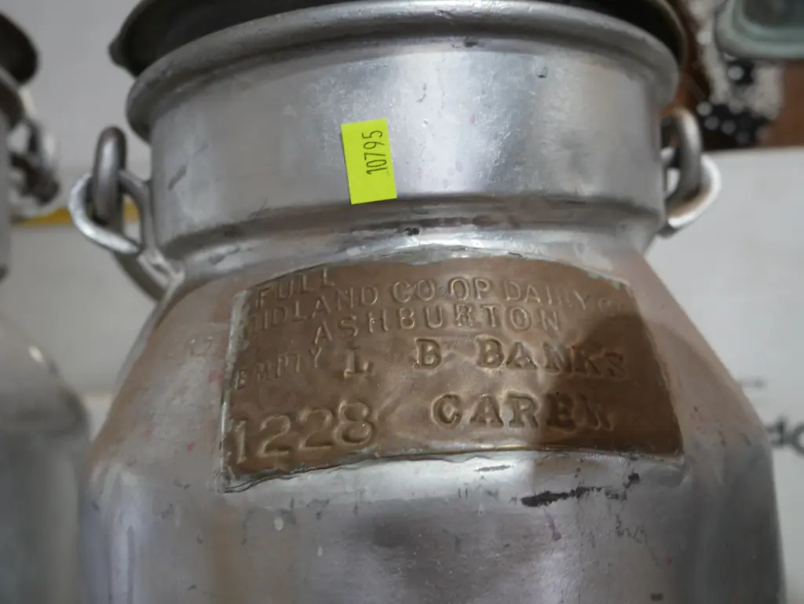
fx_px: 883
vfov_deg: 37.8
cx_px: 402
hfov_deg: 49.0
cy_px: 302
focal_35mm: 38
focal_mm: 19
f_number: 4.1
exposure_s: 1/60
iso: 320
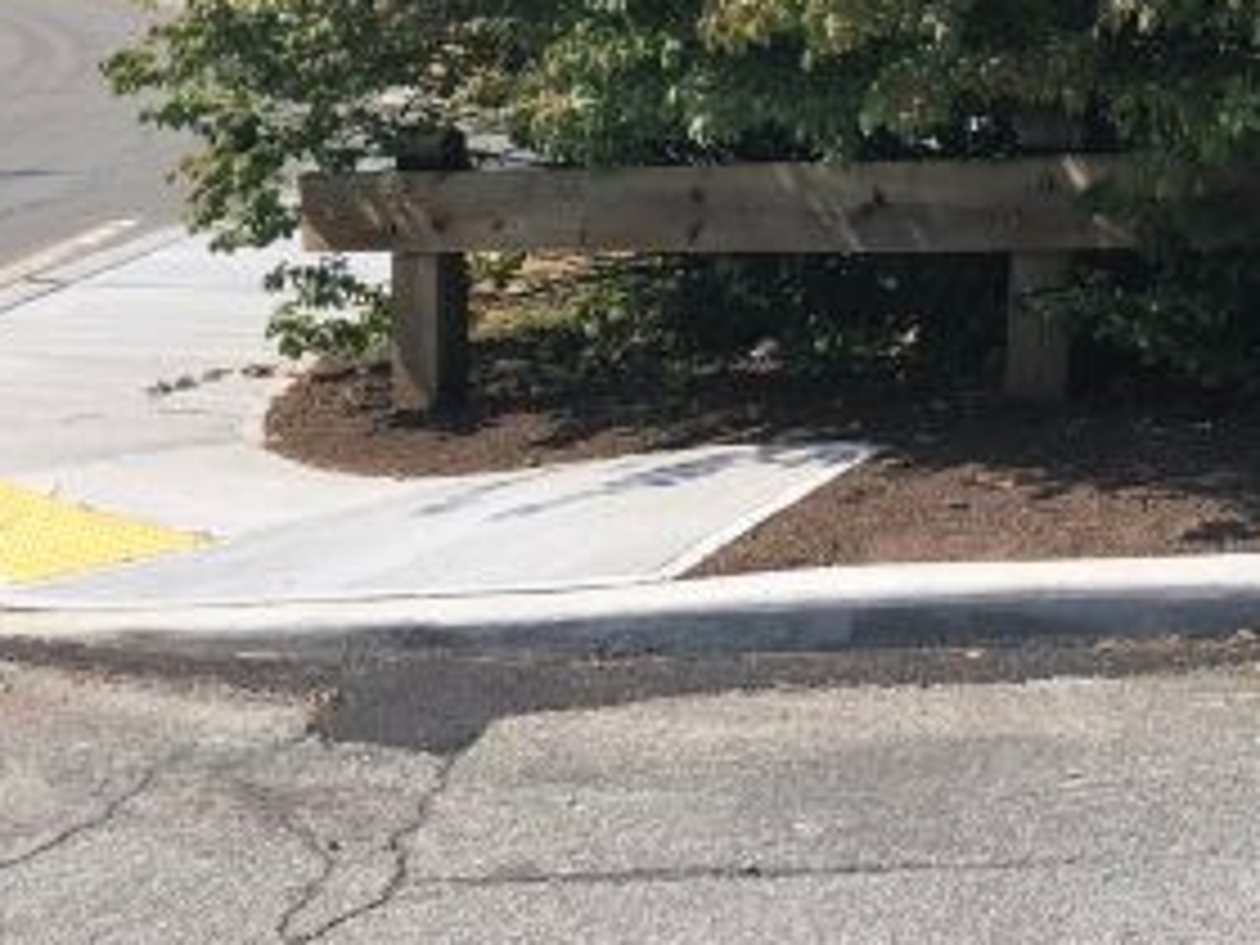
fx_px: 2912
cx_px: 950
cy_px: 364
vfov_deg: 18.4
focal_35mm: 80
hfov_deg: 24.1
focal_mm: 4
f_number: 1.8
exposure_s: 1/1263
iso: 20
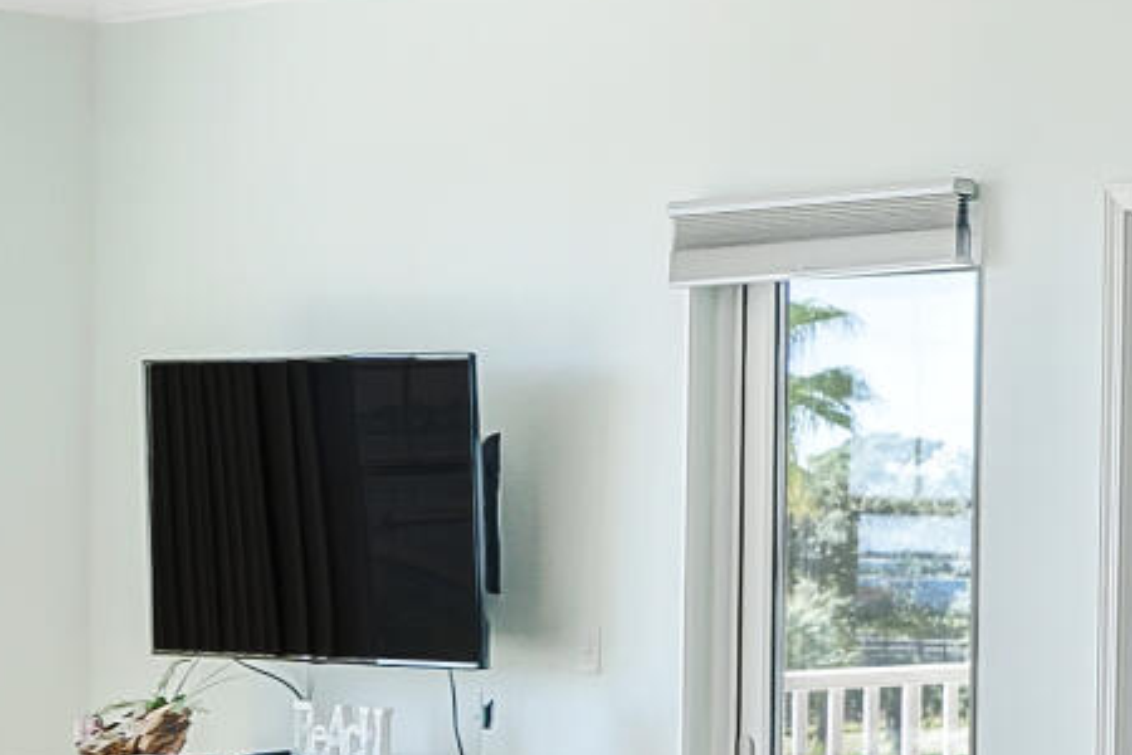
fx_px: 2515
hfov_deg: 15.3
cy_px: 547
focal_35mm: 80
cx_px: 2672
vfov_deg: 17.0
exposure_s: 1/30
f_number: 5.6
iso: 100
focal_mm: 12
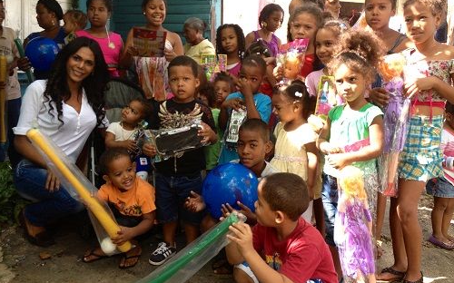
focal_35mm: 38
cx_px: 229
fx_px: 470
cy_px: 125
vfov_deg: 33.5
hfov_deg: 51.6
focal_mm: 4.28
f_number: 2.4
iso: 50
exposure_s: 1/148
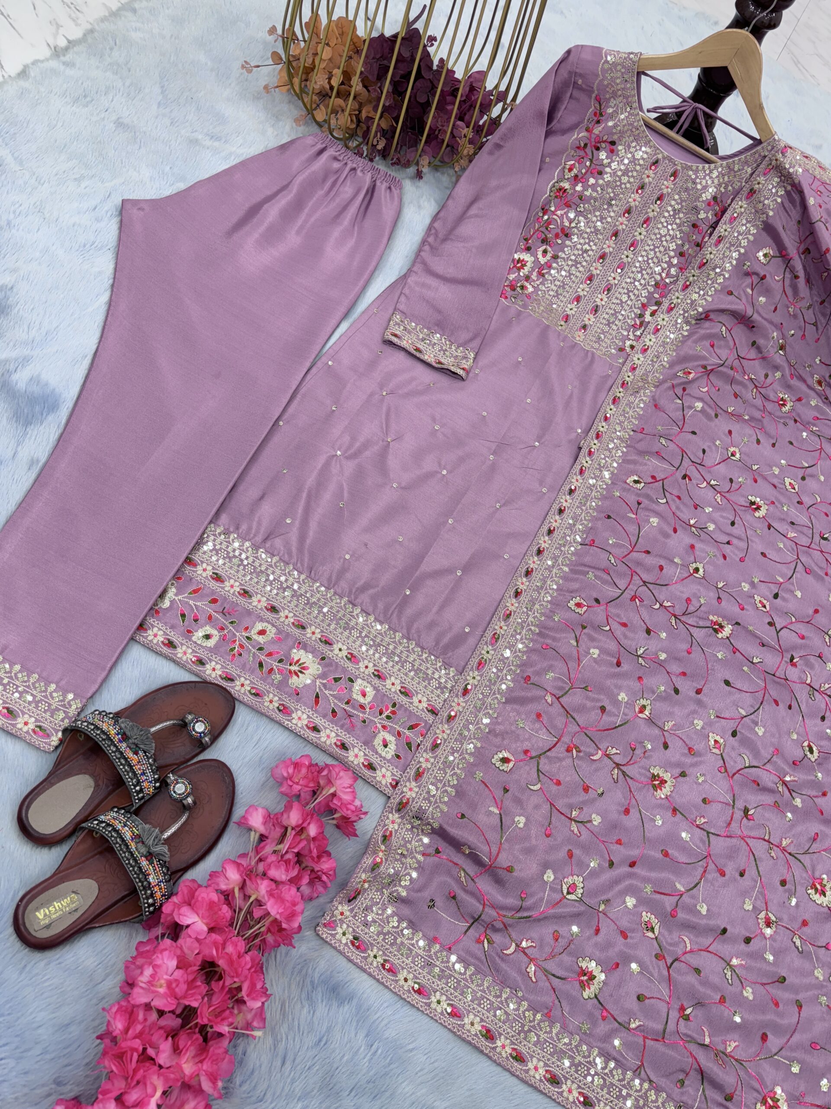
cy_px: 554
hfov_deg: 56.8
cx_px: 416
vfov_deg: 71.6
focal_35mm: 24
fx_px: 768
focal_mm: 6.76
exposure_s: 1/100
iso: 50
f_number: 1.78
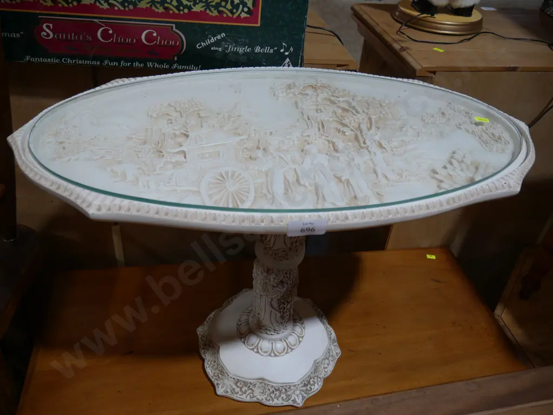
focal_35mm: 28
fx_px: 448
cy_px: 208
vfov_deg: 49.8
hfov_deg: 63.4
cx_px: 276
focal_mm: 14
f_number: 3.5
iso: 200
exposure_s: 1/125
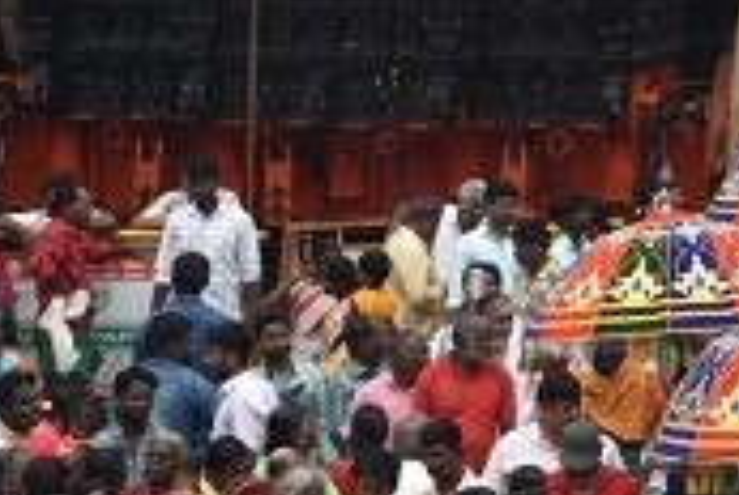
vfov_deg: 4.3
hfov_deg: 6.3
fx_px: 6621
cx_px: 1196
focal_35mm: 322
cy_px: -154
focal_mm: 62
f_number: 16
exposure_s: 1/125
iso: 200
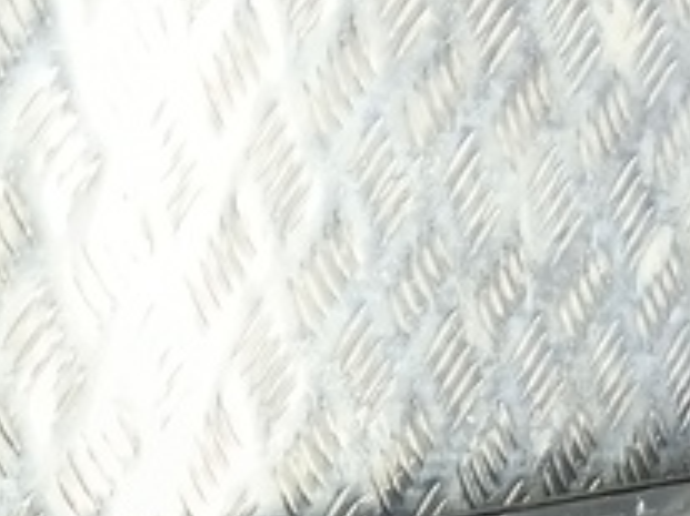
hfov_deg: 16.4
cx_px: -187
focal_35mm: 114
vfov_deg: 11.1
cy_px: 1198
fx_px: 2271
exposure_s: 1/50
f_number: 1.6
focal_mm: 4.11
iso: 177
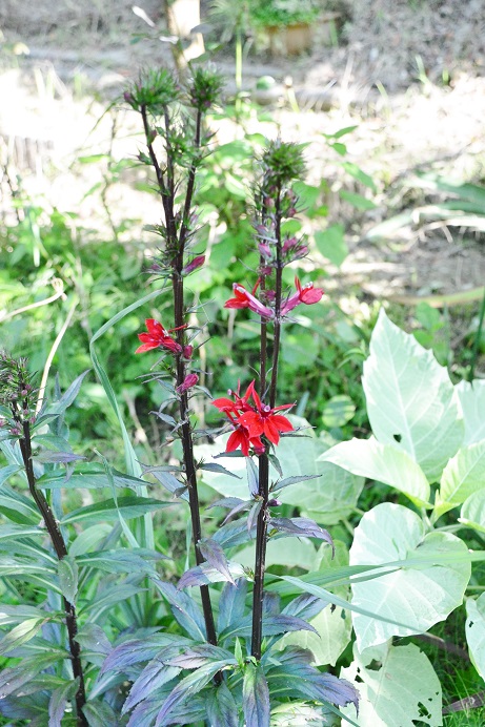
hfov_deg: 31.9
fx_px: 849
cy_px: 364
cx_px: 242
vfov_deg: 46.4
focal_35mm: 42
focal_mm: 28
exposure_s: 1/500
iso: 1400
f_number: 4
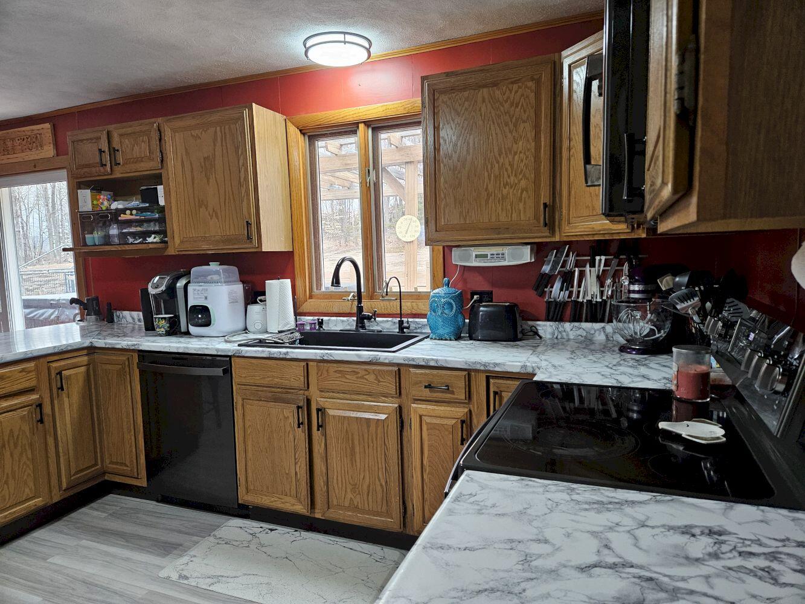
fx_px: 535
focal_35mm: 23
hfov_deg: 73.9
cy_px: 302
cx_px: 402
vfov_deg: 58.9
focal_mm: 5.4
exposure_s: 1/120
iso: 400
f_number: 1.8
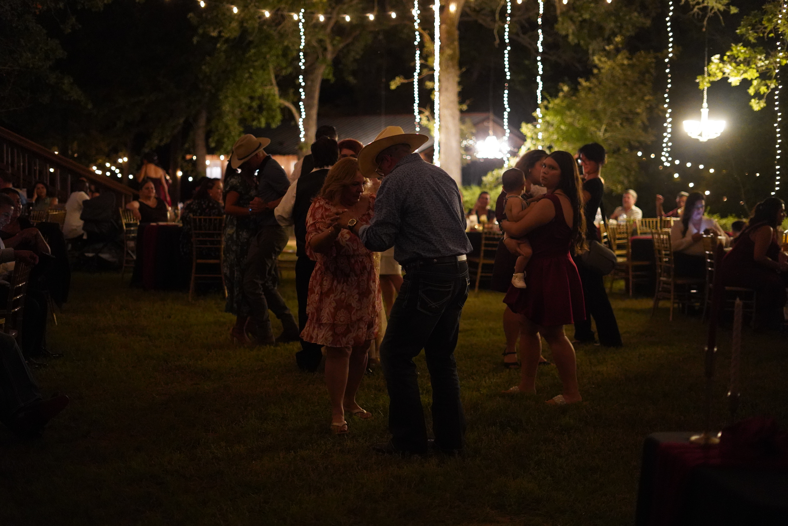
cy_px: 263
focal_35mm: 50
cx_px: 394
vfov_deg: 27.0
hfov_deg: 39.6
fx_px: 1094
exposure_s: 1/100
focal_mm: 50
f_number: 1.8
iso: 8000
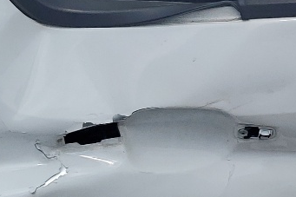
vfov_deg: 10.8
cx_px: 418
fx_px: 1044
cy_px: 134
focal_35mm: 127
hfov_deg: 15.2
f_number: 1.5
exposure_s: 1/5000
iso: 50
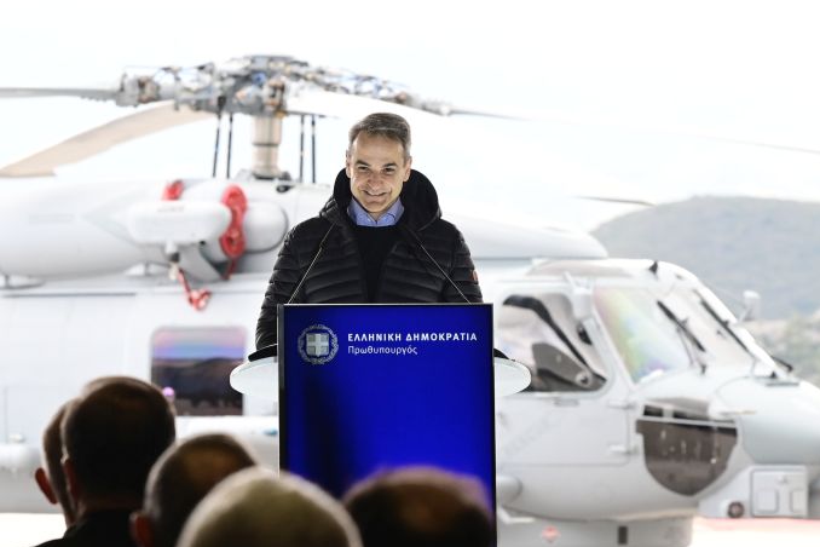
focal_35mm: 138
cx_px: 375
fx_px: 3143
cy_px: 284
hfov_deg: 14.9
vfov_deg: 9.9
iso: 500
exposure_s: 1/500
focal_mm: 120
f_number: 5
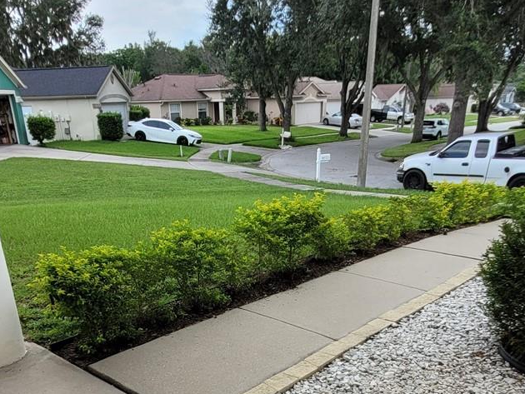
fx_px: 501
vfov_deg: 40.0
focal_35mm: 33
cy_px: 351
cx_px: 238
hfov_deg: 55.2
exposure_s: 1/417
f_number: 2.2
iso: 40
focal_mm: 1.74
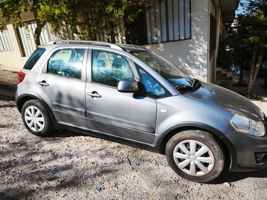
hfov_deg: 73.9
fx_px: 177
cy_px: 100
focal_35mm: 23
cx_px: 134
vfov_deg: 58.9
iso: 80
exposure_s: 1/2204
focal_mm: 5.35
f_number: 1.7
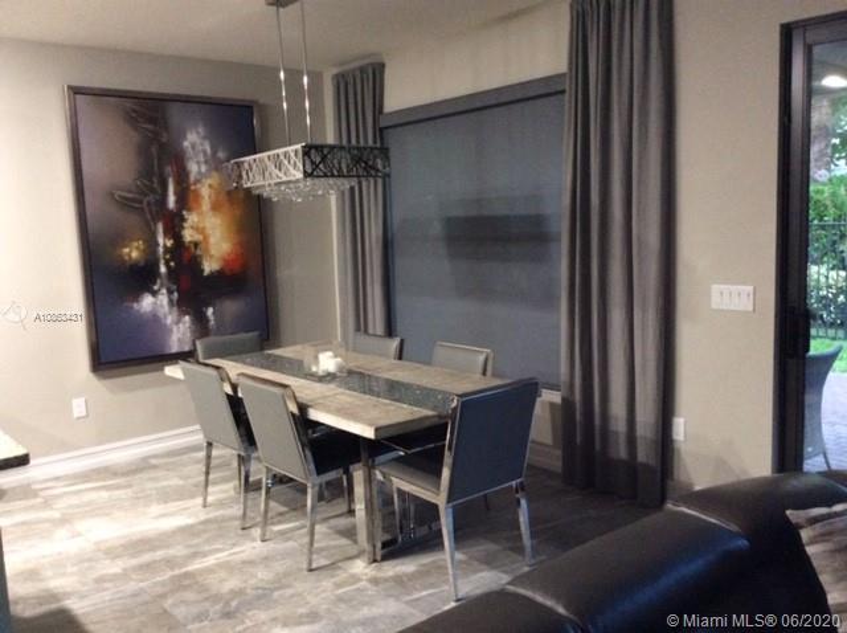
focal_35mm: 32
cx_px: 424
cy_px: 316
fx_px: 782
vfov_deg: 44.1
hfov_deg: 56.9
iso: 320
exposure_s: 1/15
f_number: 2.4
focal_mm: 3.3
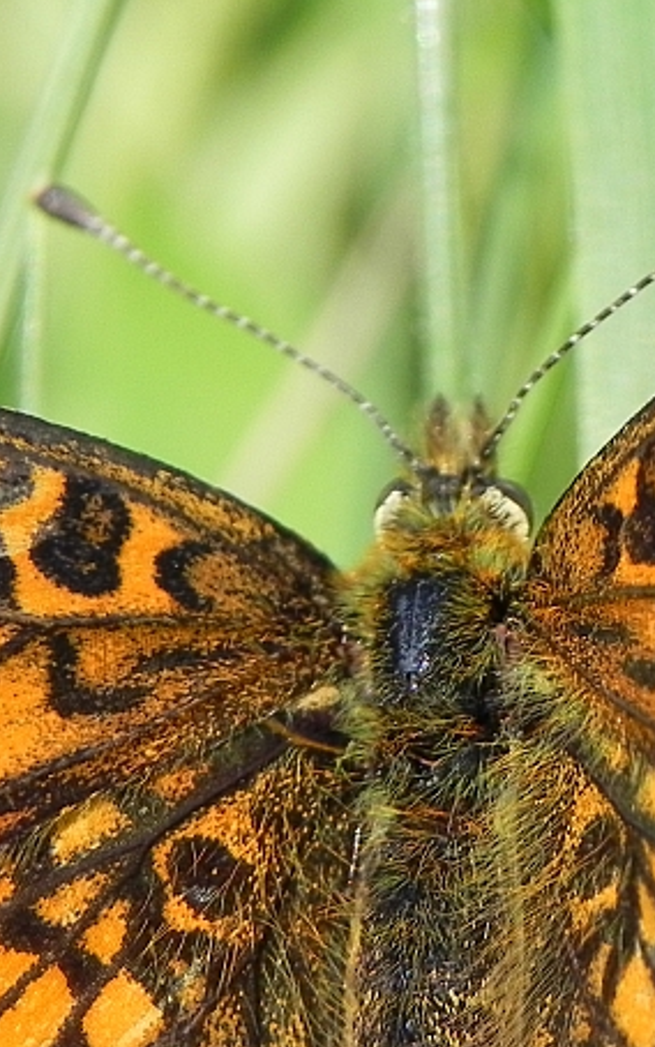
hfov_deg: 5.2
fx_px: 7164
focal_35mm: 251
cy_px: 793
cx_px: 524
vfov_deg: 8.3
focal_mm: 18.8
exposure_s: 1/396
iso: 160
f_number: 4
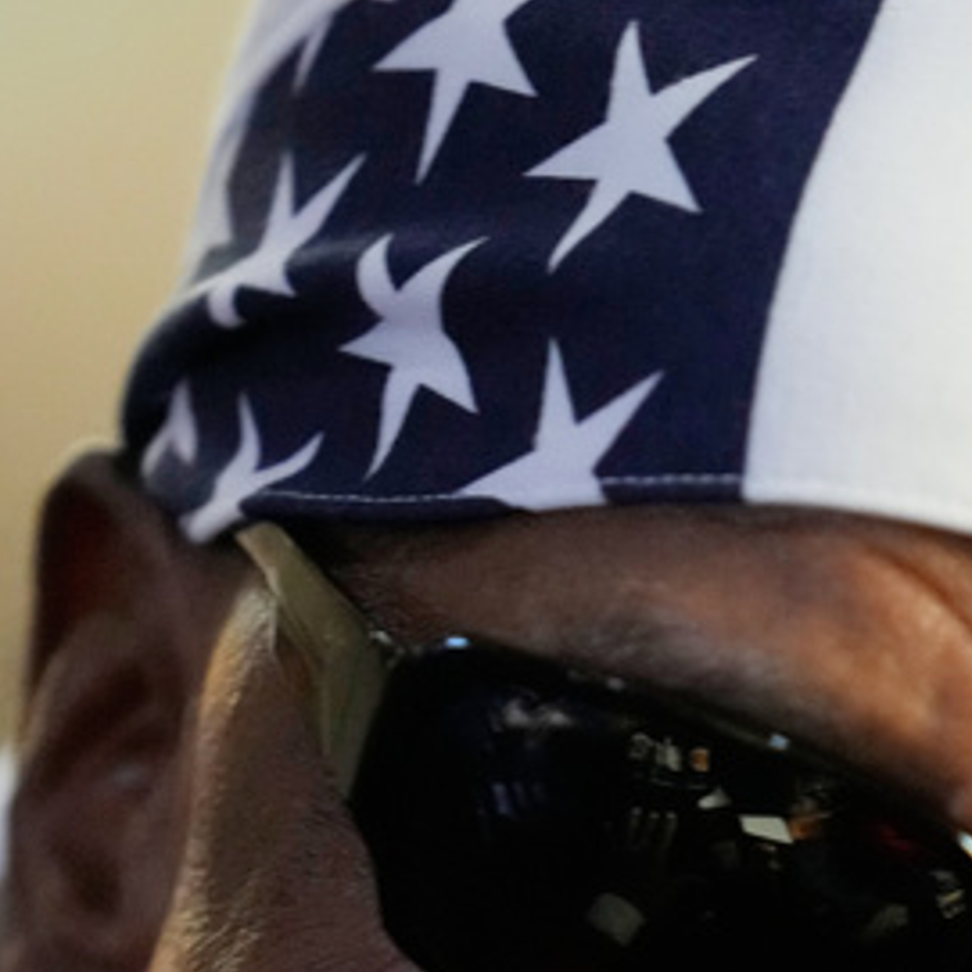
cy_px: 1214
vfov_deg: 1.4
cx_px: 1280
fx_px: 40822
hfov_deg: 1.4
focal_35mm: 1285
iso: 6400
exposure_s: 1/400
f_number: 2.8
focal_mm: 400
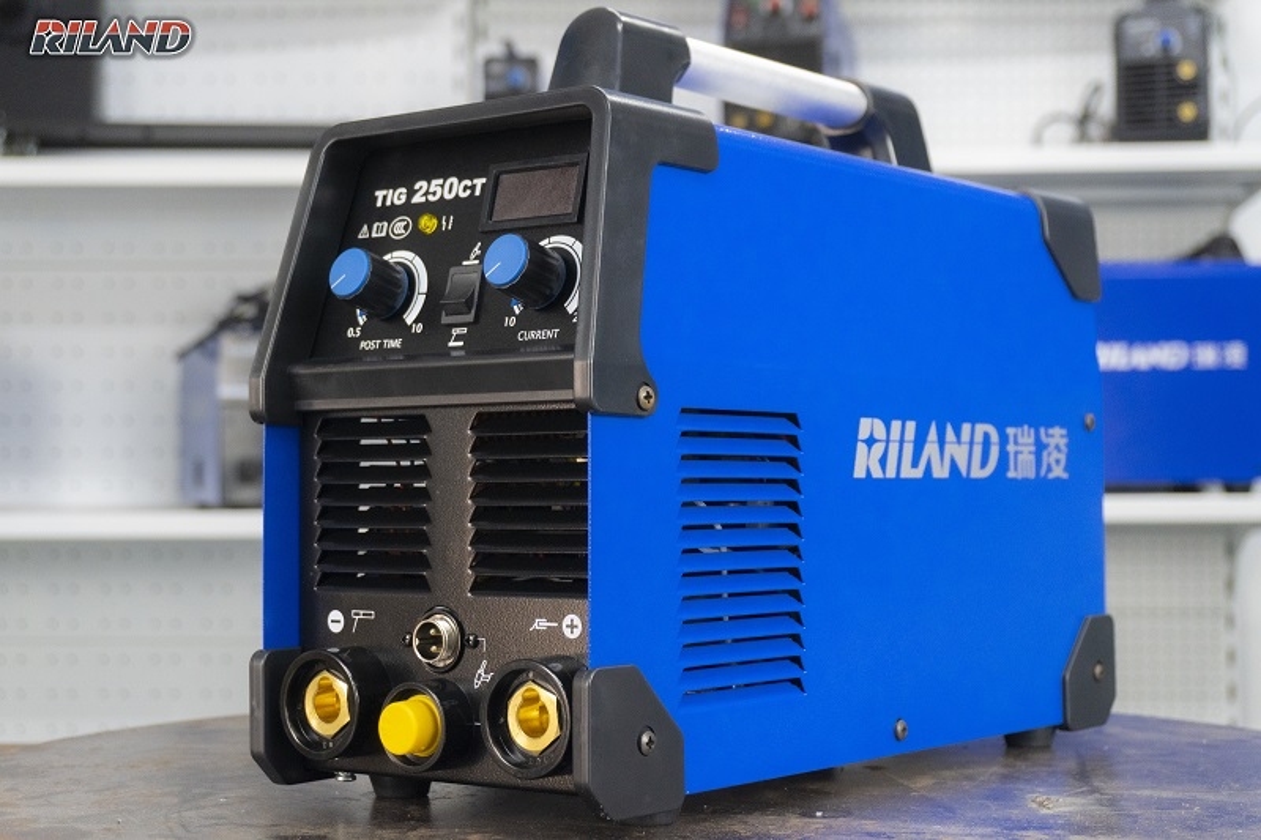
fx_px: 2049
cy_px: 420
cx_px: 630
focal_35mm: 58
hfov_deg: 34.2
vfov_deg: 23.2
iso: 2000
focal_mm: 39
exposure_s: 1/80
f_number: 6.3
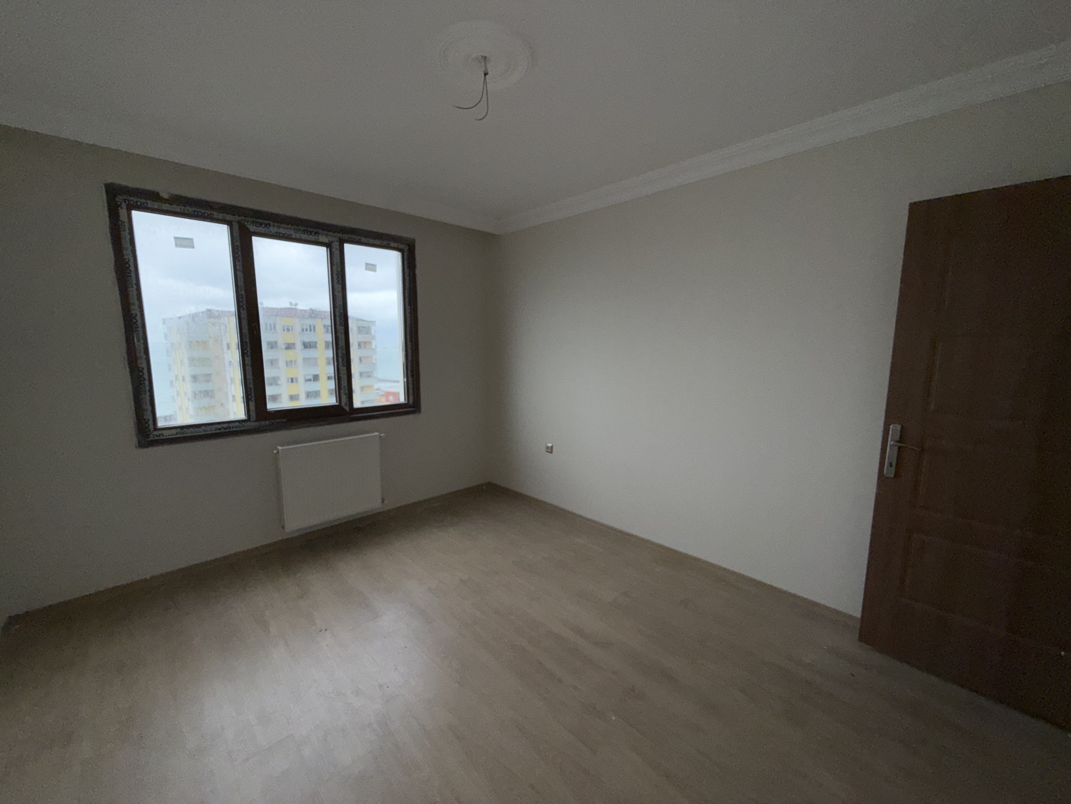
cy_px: 402
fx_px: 433
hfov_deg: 102.1
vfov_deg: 85.7
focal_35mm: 14
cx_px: 536
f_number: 2.2
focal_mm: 2.22
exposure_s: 1/122
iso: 40
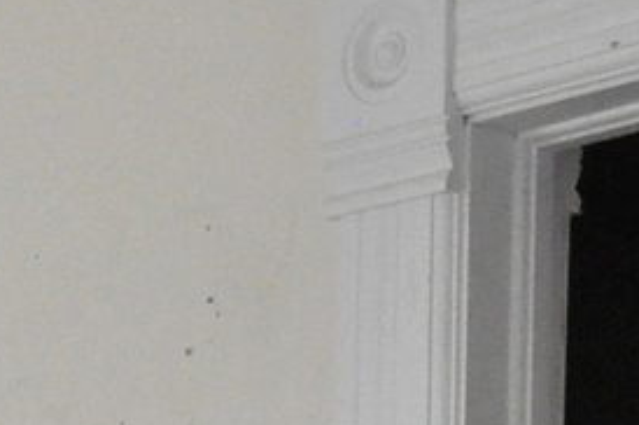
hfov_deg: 11.1
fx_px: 2837
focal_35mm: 160
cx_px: -823
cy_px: 1062
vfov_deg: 7.9
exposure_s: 1/400
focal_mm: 18
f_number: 10
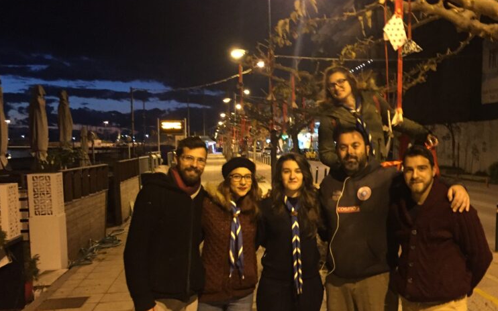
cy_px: 186
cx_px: 319
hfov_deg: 47.7
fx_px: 557
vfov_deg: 31.2
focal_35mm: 41
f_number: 2.2
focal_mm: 4.15
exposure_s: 1/17
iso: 500
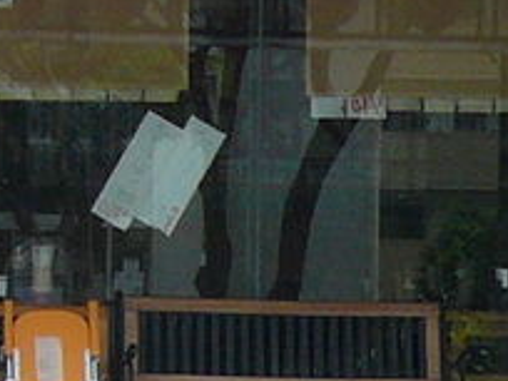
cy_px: 149
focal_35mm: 241
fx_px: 3537
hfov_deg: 8.1
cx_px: -199
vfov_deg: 6.2
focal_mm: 5.2
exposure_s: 1/500
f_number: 2.9
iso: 100
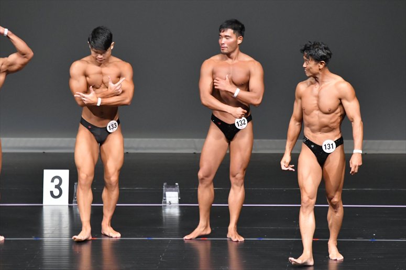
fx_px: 3551
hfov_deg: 6.5
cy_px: 135
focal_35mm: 315
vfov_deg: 4.4
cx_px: 203
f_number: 5.6
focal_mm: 210
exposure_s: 1/400
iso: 5000
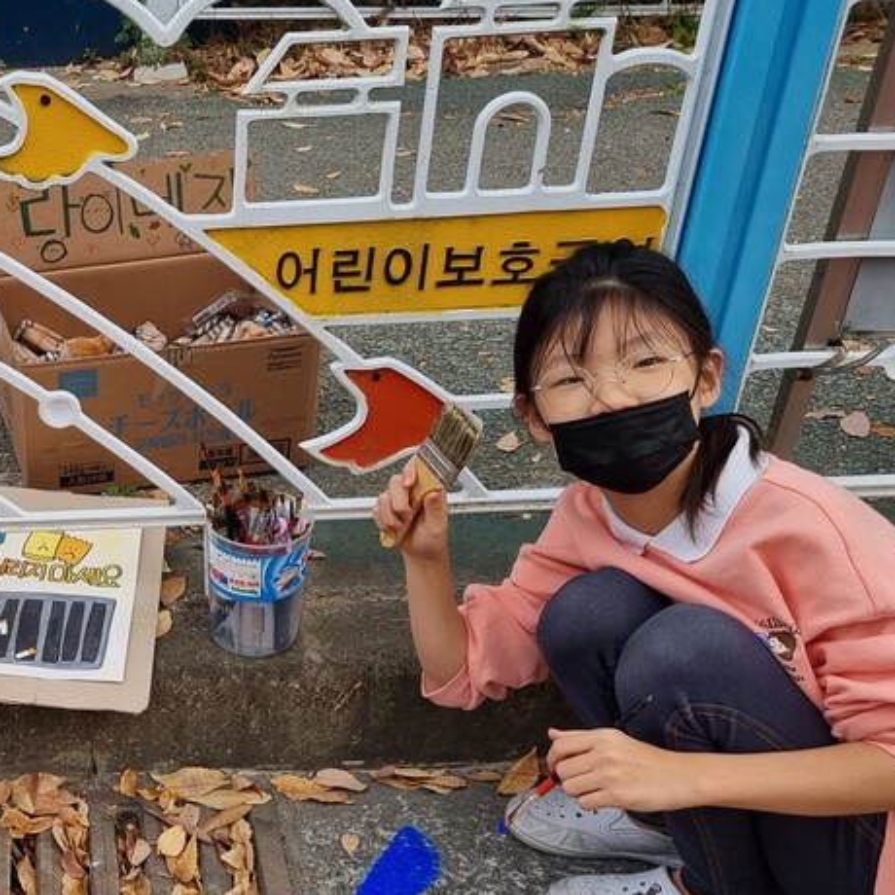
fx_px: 1404
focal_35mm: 48
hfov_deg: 32.6
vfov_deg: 35.1
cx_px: 6
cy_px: 570
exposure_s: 1/598
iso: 50
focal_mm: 5.4
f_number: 1.8
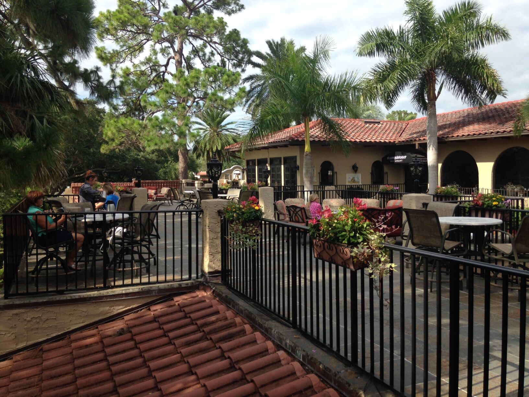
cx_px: 264
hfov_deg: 55.4
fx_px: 504
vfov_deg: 42.9
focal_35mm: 33
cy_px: 198
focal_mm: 4.12
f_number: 2.4
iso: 50
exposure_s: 1/861
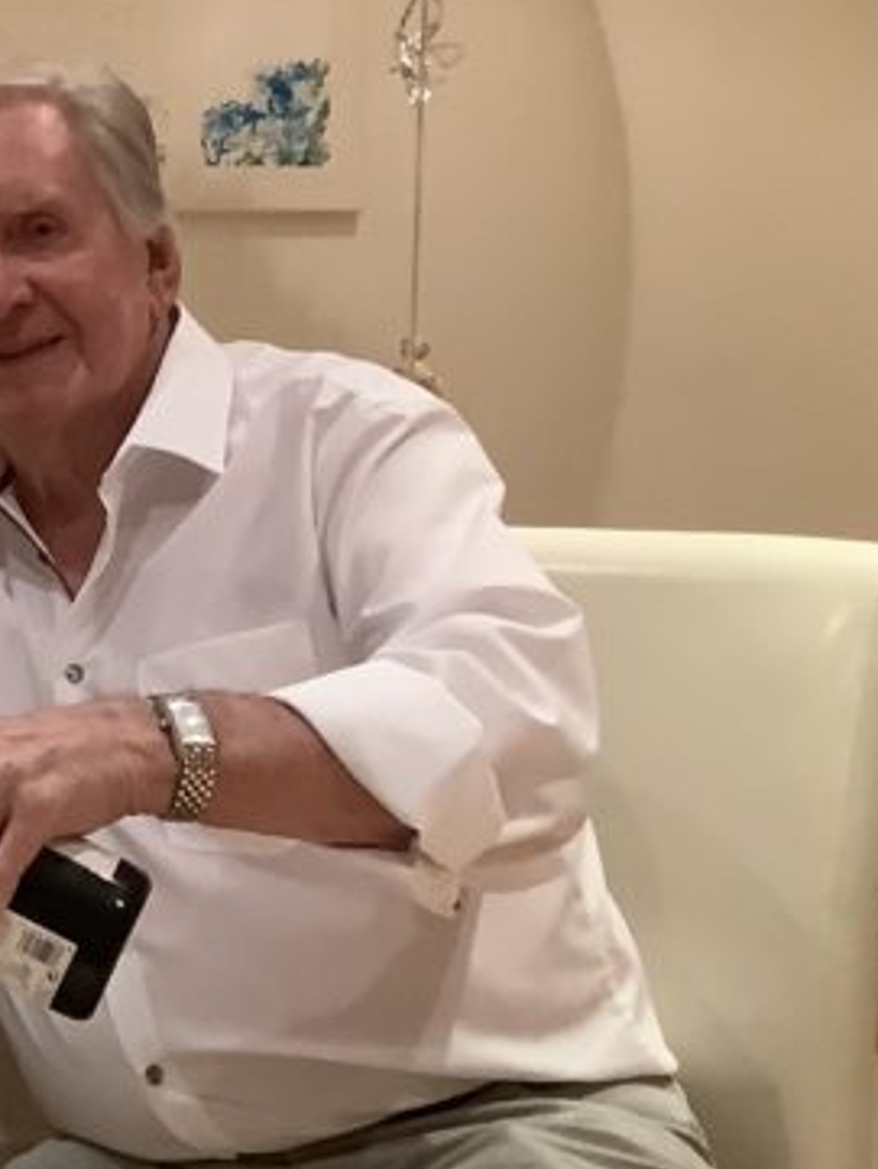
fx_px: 2974
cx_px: -243
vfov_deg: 22.1
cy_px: 343
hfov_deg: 16.0
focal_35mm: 88
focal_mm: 3.3
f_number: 2.4
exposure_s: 1/50
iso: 250
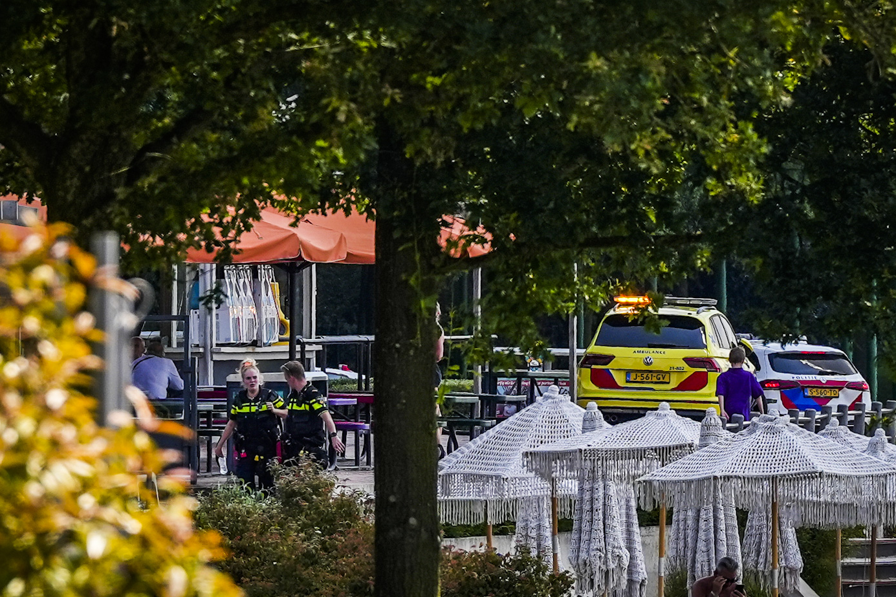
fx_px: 10352
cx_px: 486
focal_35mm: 416
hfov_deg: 5.0
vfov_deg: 3.3
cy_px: 285
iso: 200
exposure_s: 1/1000
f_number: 5.6
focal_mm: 200
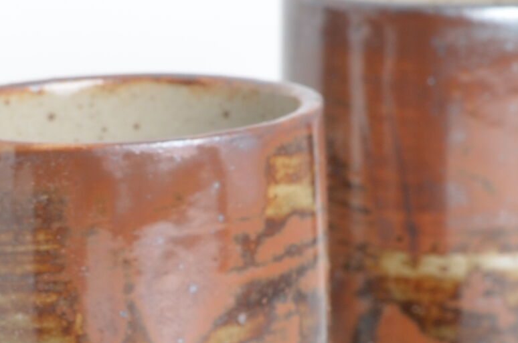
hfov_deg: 5.7
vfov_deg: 3.8
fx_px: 5142
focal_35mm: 358
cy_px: 304
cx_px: -444
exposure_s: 1/125
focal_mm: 50
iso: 100
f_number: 11
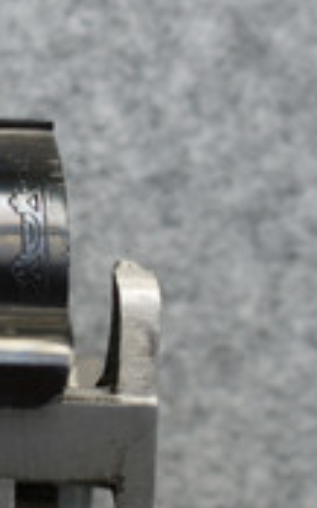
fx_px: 1815
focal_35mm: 131
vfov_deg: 16.0
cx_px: -238
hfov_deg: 9.5
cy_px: 216
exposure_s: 1/50
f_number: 5
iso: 100
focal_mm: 30
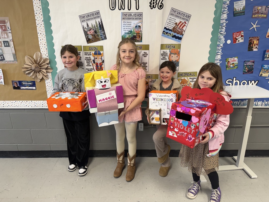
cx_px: 134
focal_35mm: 24
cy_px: 101
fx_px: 187
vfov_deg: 56.8
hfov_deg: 71.6
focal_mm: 6.76
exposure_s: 1/120
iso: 160
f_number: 1.78
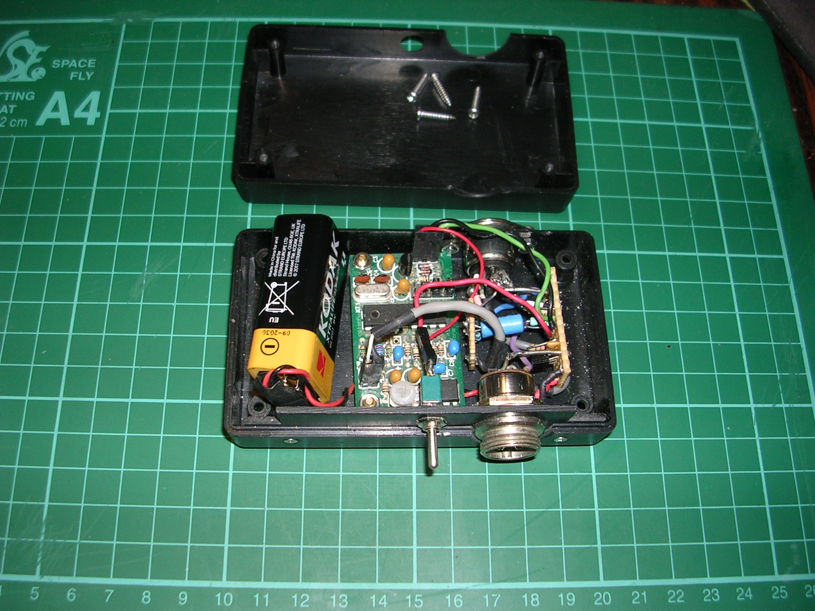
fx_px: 895
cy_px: 306
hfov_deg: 49.0
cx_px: 408
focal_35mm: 38
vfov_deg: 37.7
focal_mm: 5.8
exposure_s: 1/60.1
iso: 50
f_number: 2.8
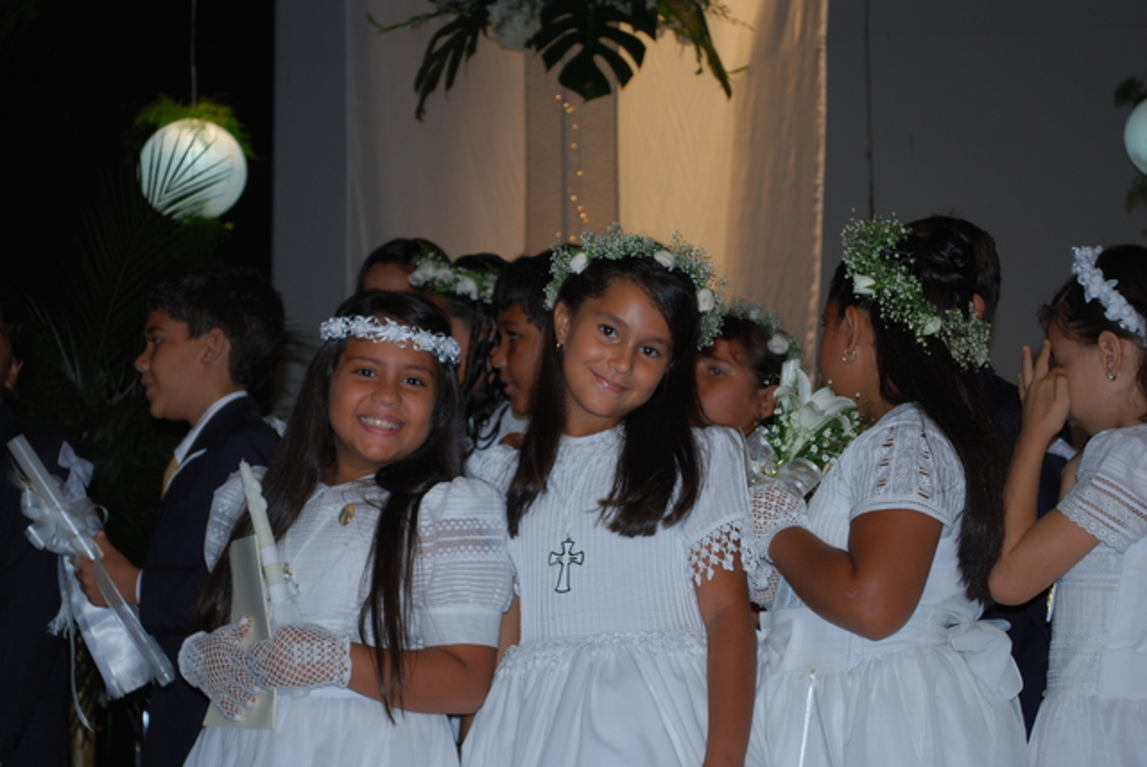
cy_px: 384
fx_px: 2631
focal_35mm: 82
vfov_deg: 16.6
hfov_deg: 24.6
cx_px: 574
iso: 200
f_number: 5.6
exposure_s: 1/60
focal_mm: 55
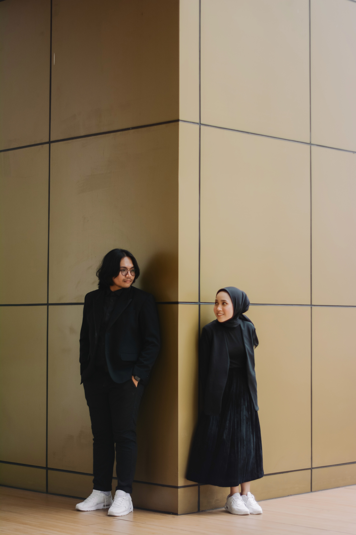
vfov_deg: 27.0
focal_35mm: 75
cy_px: 268
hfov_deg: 18.2
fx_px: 1112
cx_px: 178
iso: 100
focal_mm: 50
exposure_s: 1/1250
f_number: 1.8
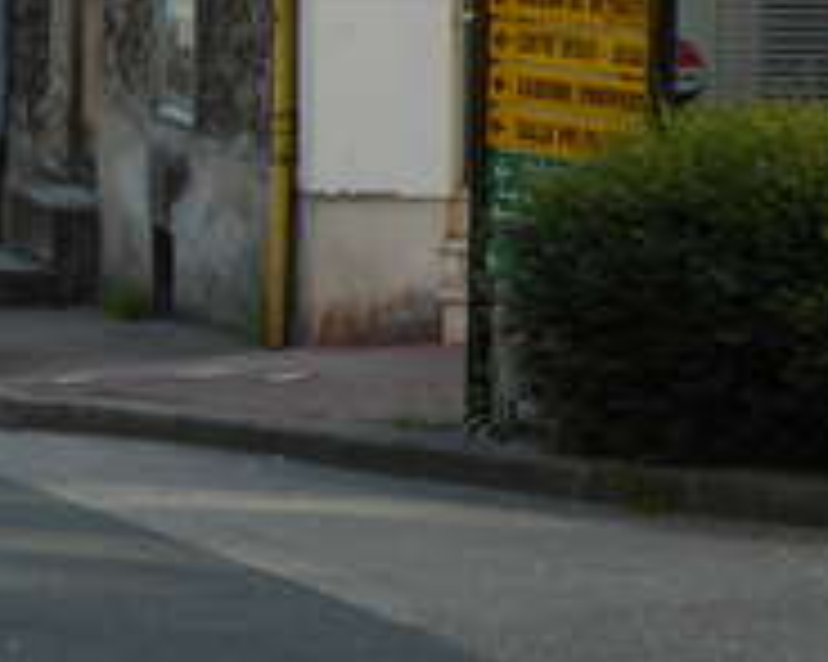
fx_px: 7960
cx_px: -58
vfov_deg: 4.7
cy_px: -261
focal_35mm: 325
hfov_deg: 5.9
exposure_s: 1/80
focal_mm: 18.2
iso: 80
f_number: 5.8
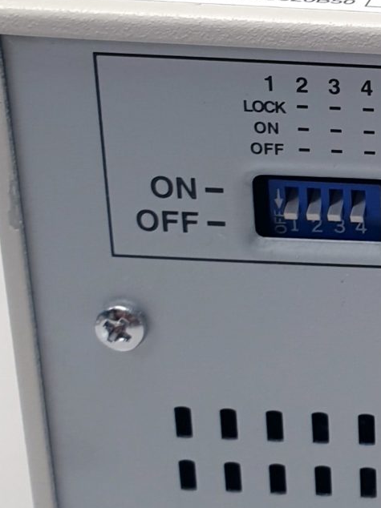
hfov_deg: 12.7
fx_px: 1542
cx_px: 699
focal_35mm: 105
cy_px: 92
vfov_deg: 18.5
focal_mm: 4.3
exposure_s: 1/50
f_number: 2.4
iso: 64
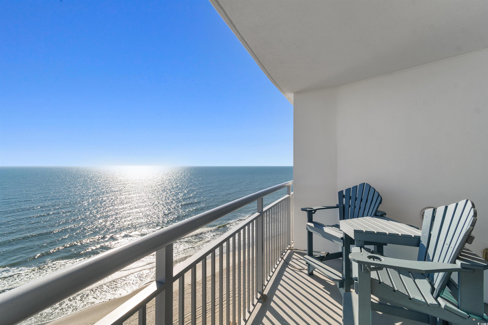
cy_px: 162
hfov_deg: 100.4
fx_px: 203
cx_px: 244
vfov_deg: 77.3
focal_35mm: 15
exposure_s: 1/400
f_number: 10
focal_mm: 10
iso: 100
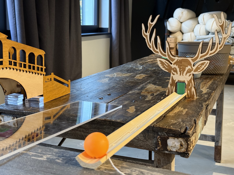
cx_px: 117
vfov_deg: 30.3
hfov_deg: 39.7
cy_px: 88
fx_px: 324
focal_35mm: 48
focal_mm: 6.76
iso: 250
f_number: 1.78
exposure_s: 1/50
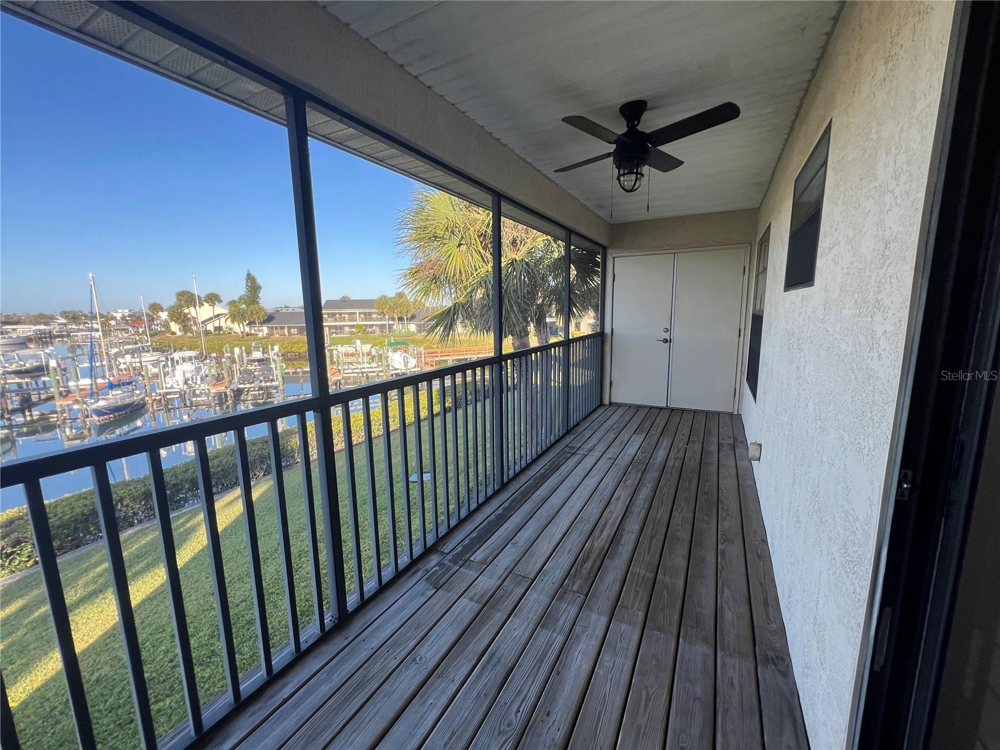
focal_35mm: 13
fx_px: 376
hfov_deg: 106.2
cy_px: 375
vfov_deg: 89.9
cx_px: 500
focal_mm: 1.57
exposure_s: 1/193
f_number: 1.8
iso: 32
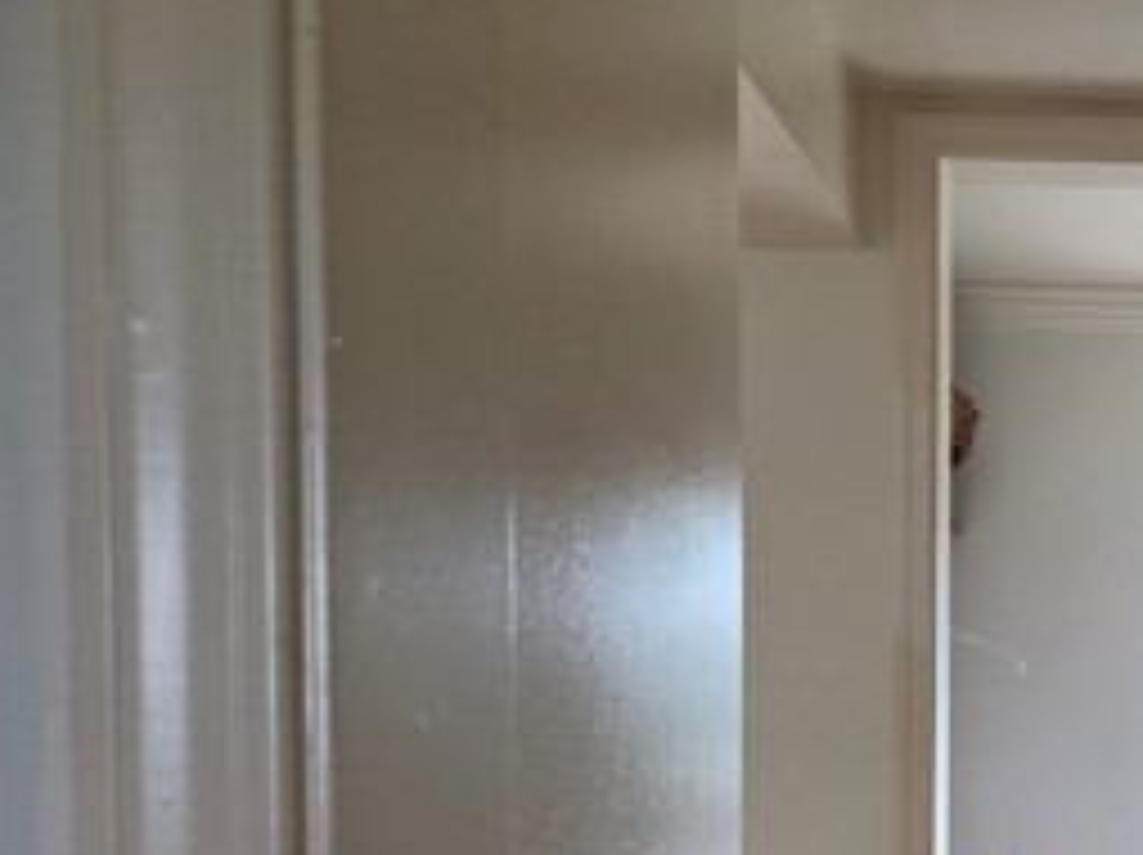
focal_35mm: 58
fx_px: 1913
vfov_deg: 24.0
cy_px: 878
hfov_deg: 29.7
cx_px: 1278
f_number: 1.8
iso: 160
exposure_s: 1/180
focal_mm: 5.4
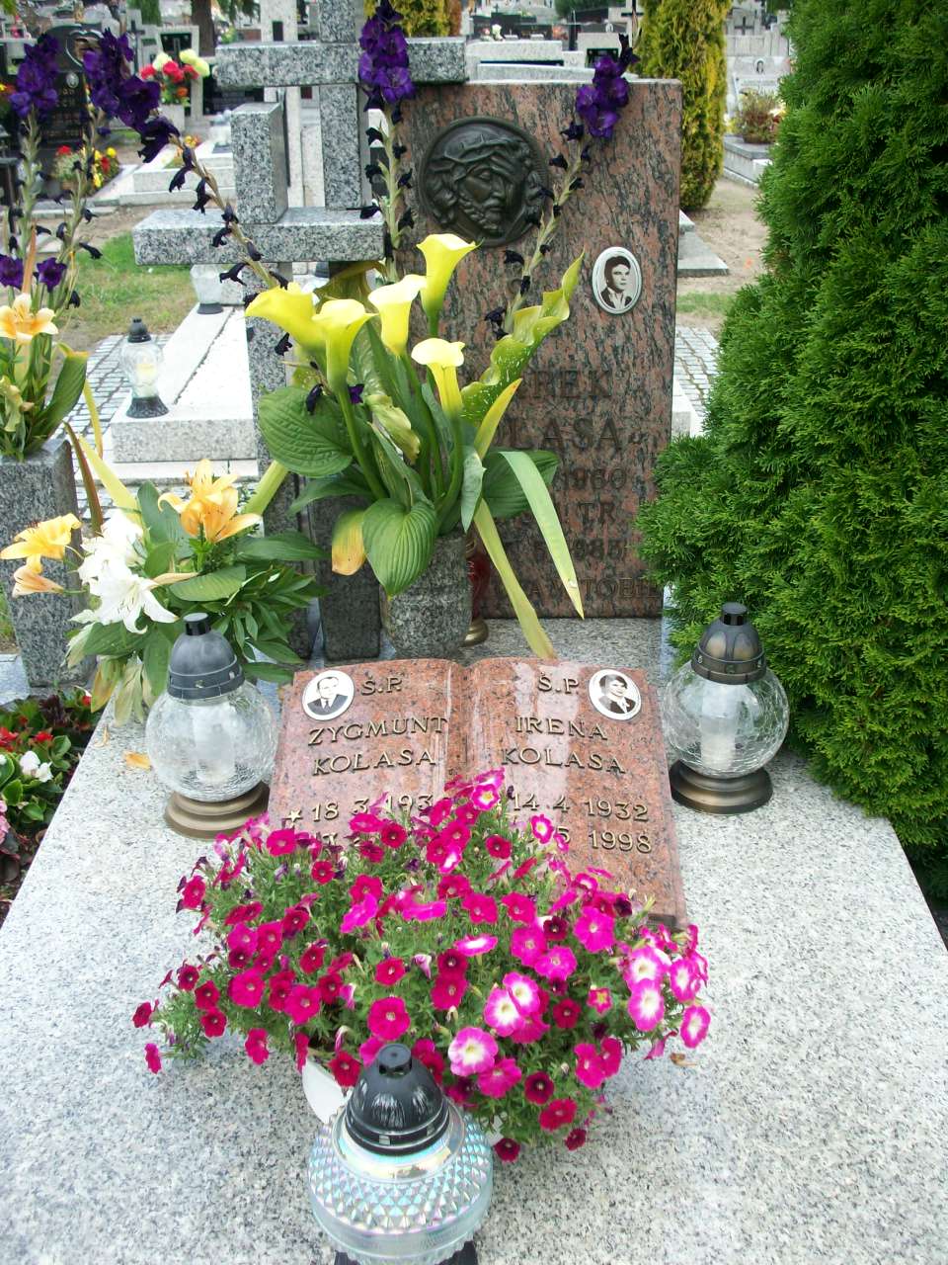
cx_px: 474
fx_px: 1351
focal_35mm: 37
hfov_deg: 38.7
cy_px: 632
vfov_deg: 50.1
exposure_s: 1/309
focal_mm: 6.2
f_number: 2.8
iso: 80
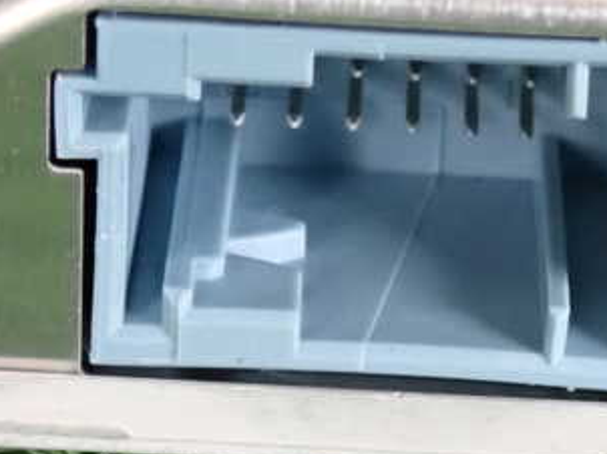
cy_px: 211
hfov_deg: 9.9
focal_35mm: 199
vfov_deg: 7.5
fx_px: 3487
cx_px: 494
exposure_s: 1/200
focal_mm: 18
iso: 2000
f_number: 4.9
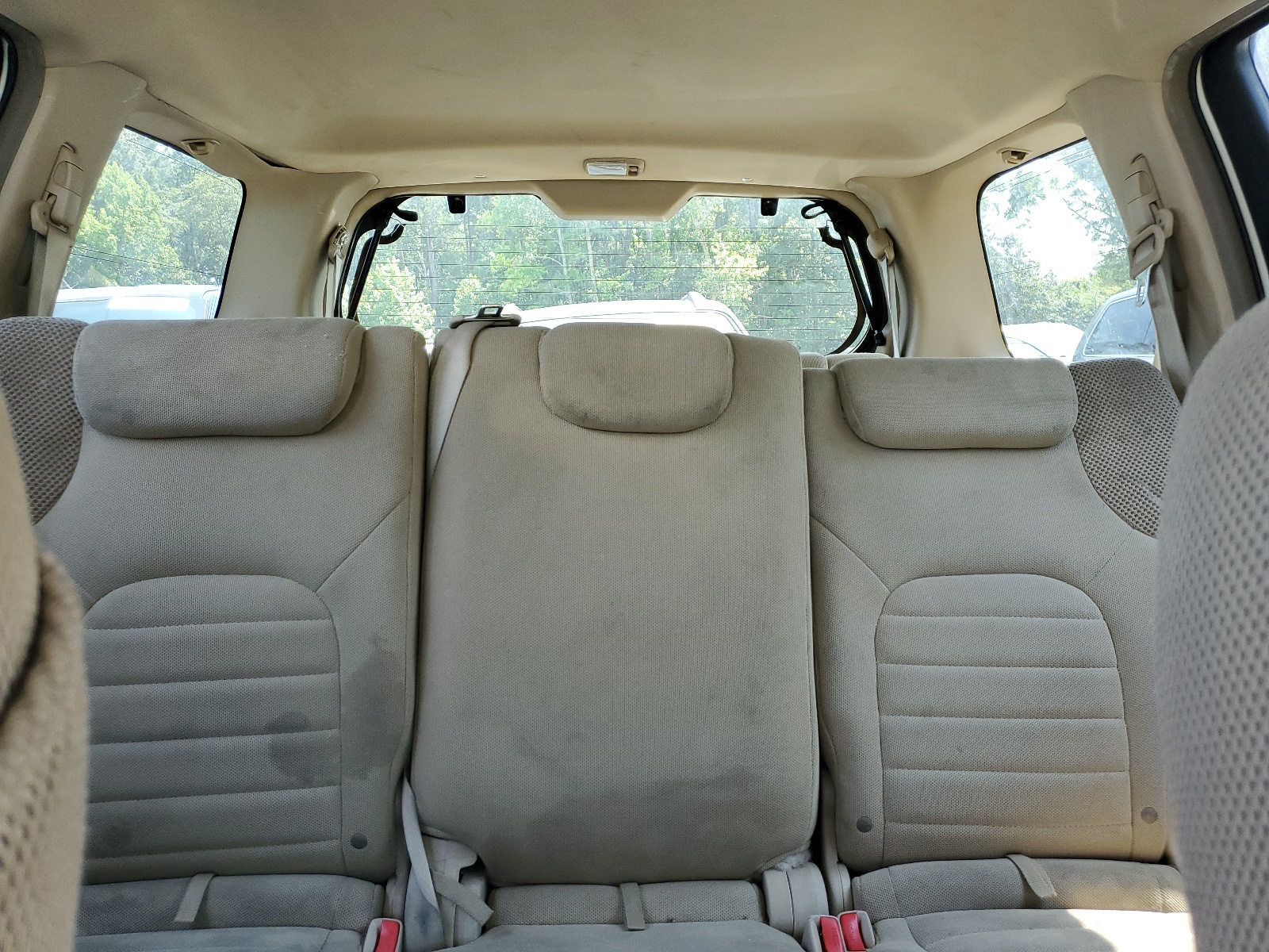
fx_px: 953
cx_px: 634
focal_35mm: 26
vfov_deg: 53.1
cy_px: 476
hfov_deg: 67.3
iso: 91
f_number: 1.5
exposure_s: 1/120
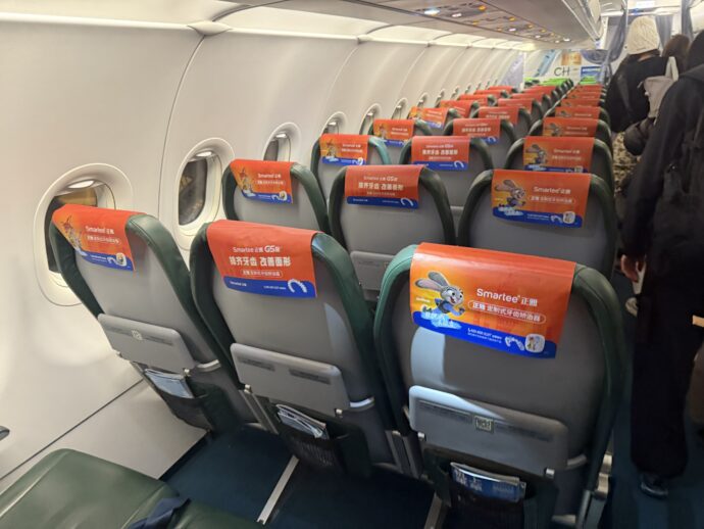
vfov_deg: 56.8
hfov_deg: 71.6
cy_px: 264
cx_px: 352
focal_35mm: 24
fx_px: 488
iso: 500
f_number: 1.78
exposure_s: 1/52
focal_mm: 6.76
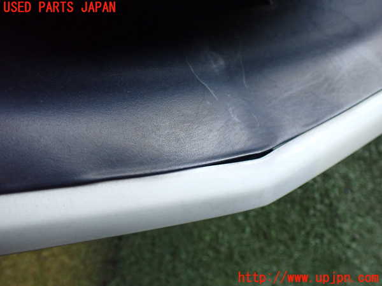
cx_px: 191
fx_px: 331
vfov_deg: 46.8
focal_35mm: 30
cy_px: 143
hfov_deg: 60.0
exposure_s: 1/125
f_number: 2.3
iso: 640
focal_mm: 5.4
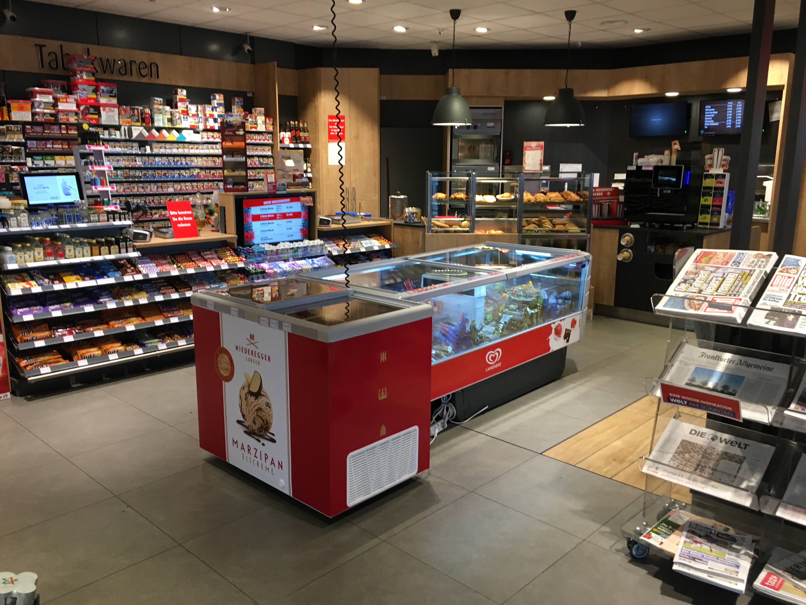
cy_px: 302
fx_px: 675
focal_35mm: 29
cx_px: 403
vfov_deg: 48.2
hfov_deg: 61.7
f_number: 2.2
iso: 50
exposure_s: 1/33
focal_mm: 4.15
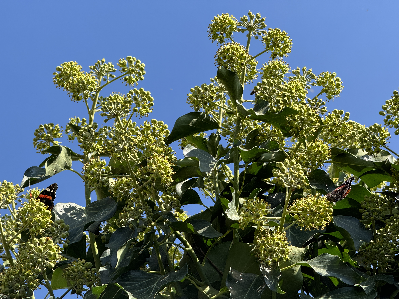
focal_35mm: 120
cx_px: 200
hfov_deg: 16.4
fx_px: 1383
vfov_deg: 12.3
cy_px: 150
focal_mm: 15.66
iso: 50
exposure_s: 1/616
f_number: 2.8
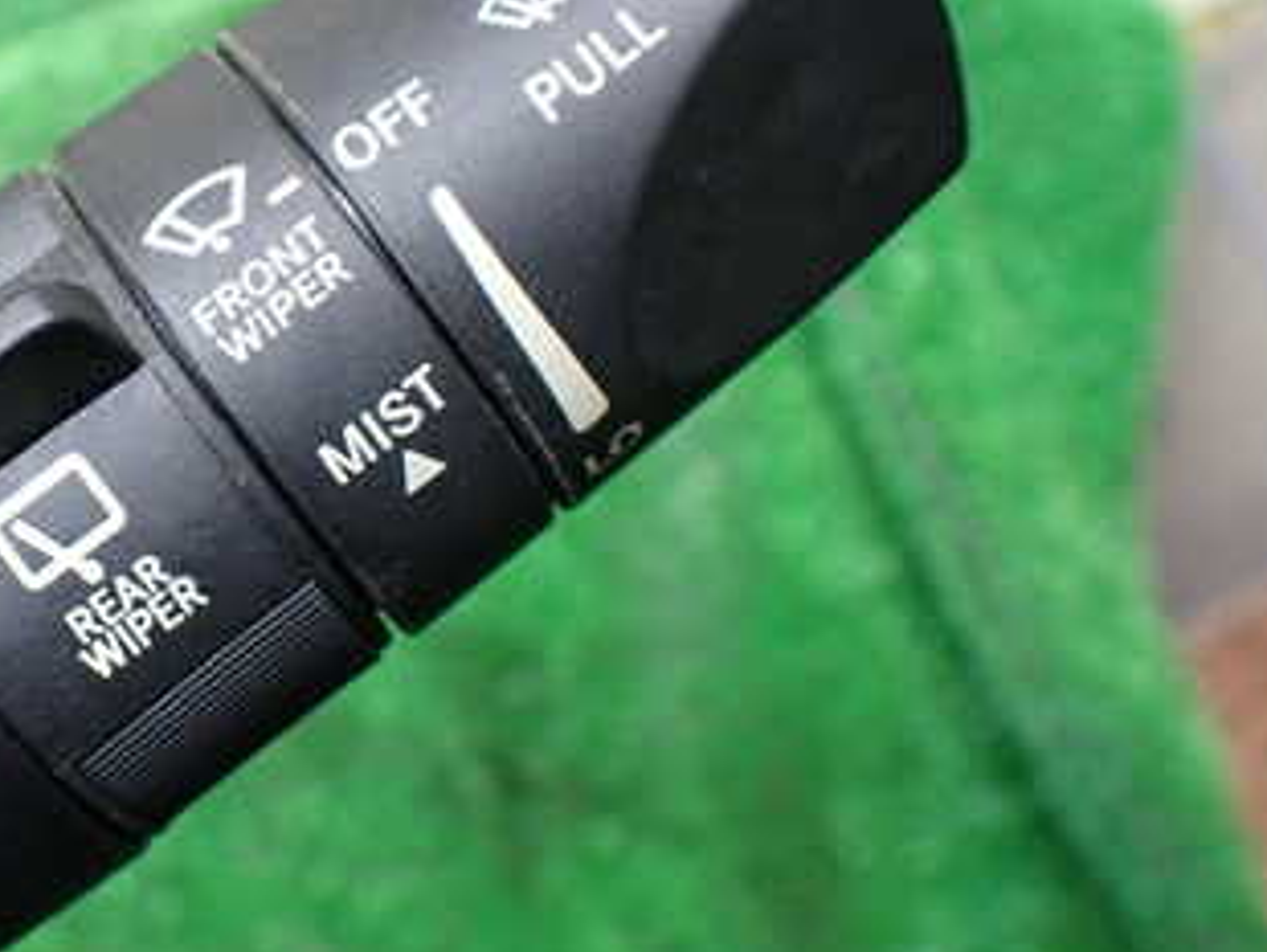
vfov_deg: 25.2
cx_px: 135
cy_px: 360
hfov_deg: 31.7
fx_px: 2125
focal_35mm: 58
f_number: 2.3
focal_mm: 5.4
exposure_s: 1/125
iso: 250
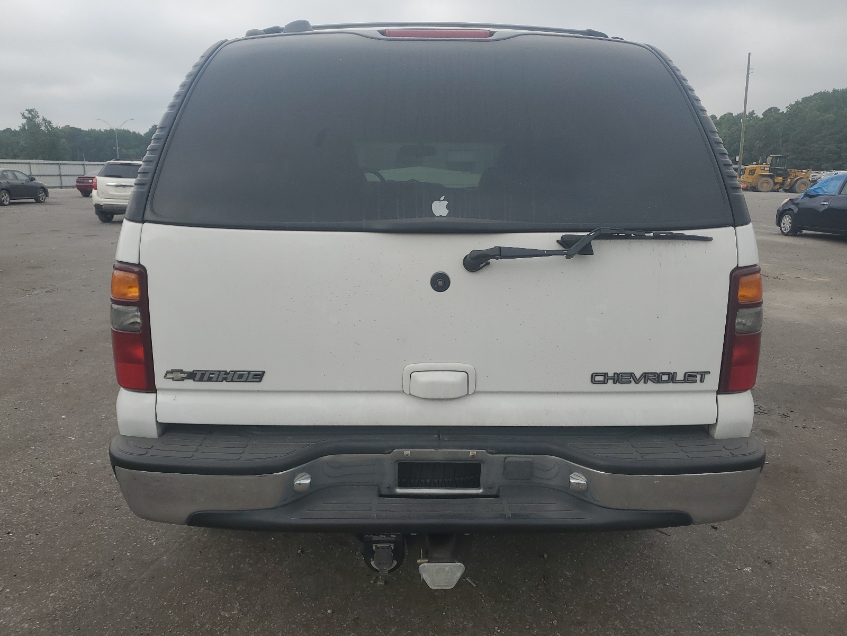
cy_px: 318
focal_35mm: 26
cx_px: 424
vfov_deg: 53.1
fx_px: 636
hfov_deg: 67.3
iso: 50
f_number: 1.5
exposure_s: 1/1667
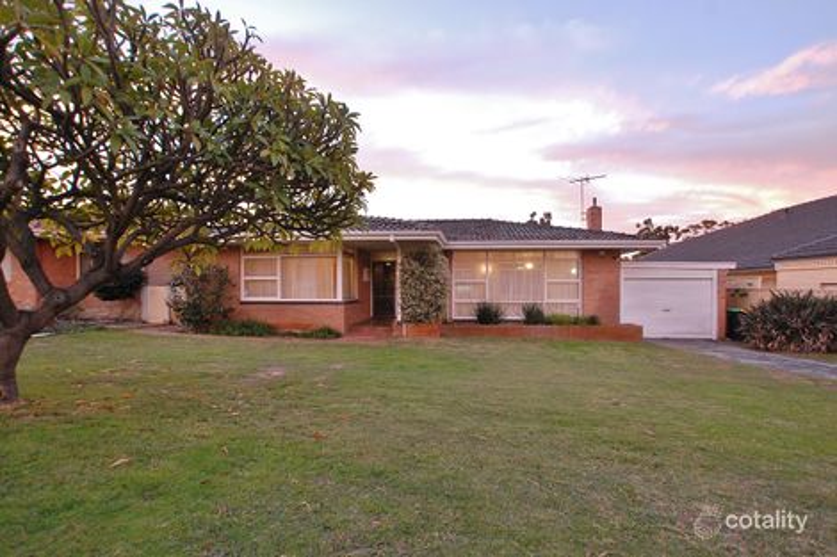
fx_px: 383
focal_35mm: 16
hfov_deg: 95.0
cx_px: 418
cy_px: 278
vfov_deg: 72.0
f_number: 4.5
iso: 1400
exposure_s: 1/60
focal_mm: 11
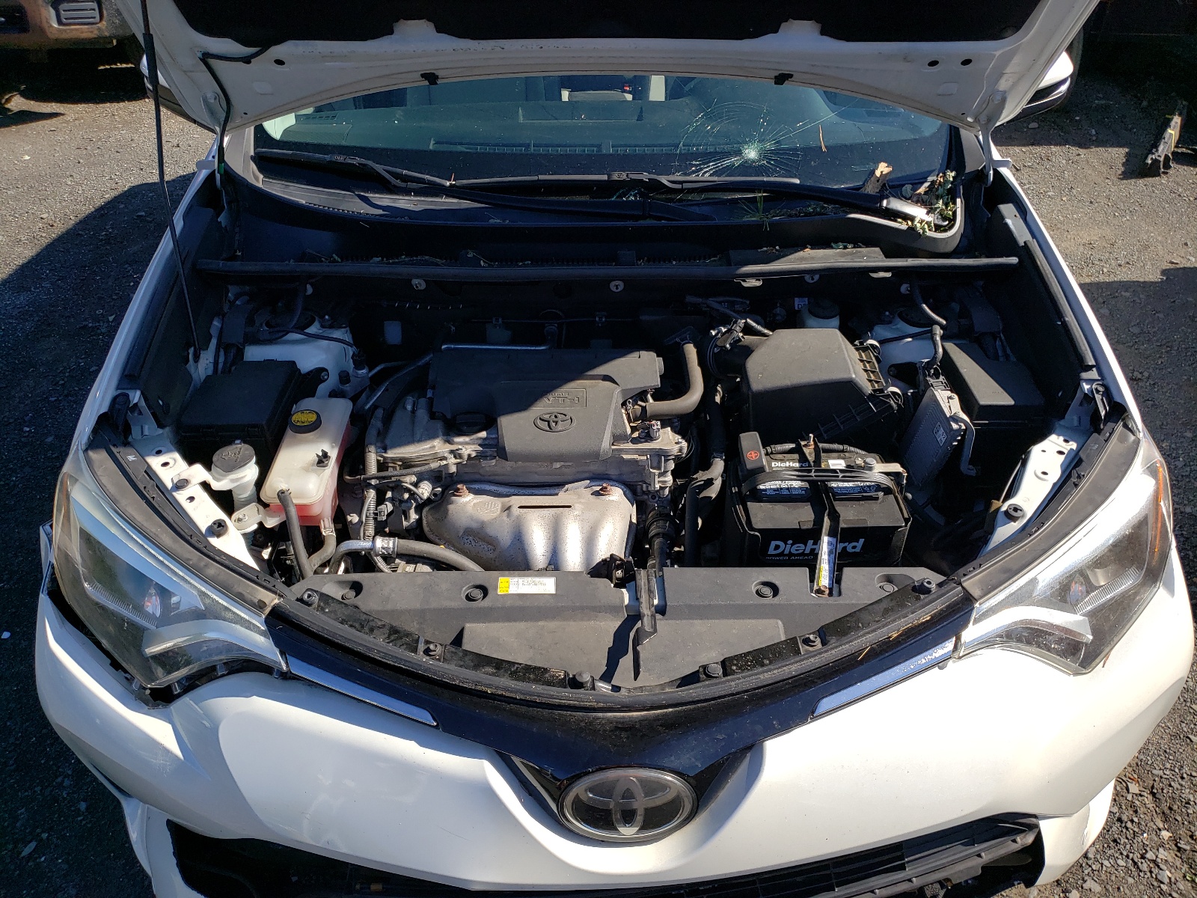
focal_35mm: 26
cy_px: 449
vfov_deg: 53.1
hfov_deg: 67.3
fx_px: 899
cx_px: 598
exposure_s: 1/2000
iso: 50
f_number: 1.5
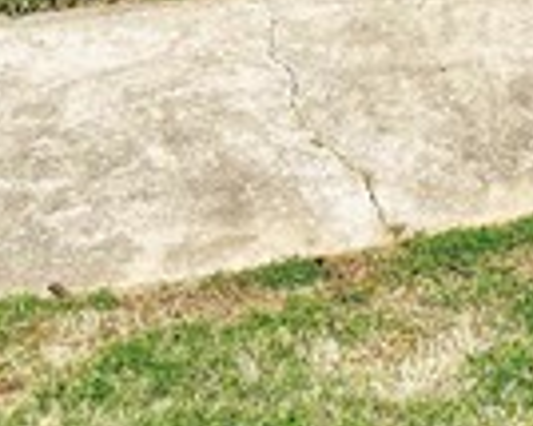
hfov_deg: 12.3
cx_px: 919
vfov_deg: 9.3
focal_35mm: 145
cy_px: -677
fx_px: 2286
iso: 100
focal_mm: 19
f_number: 7.1
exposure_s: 1/100
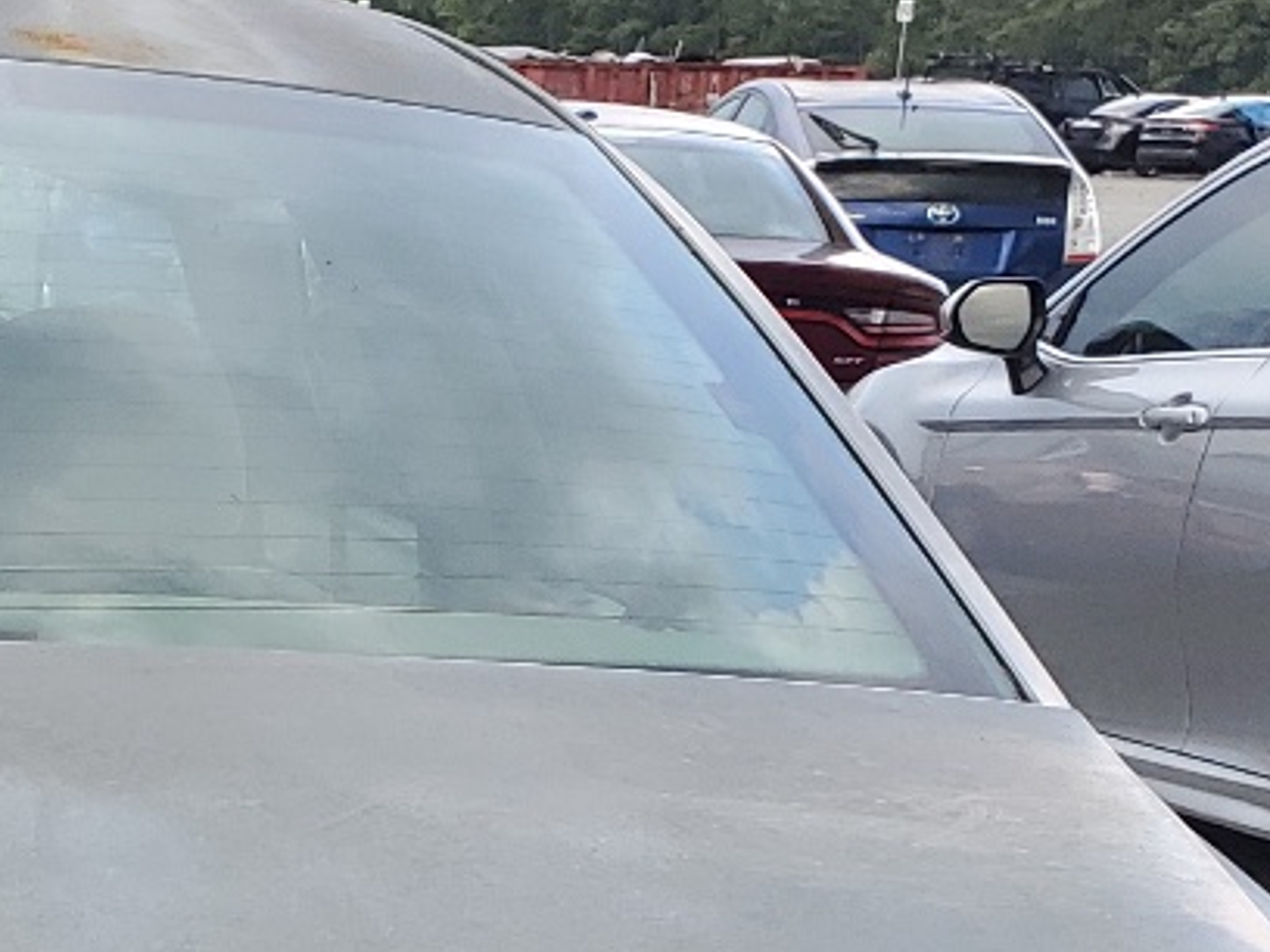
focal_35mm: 102
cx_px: -258
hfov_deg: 18.3
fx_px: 3742
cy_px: 1487
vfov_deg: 13.5
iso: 50
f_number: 1.5
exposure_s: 1/385
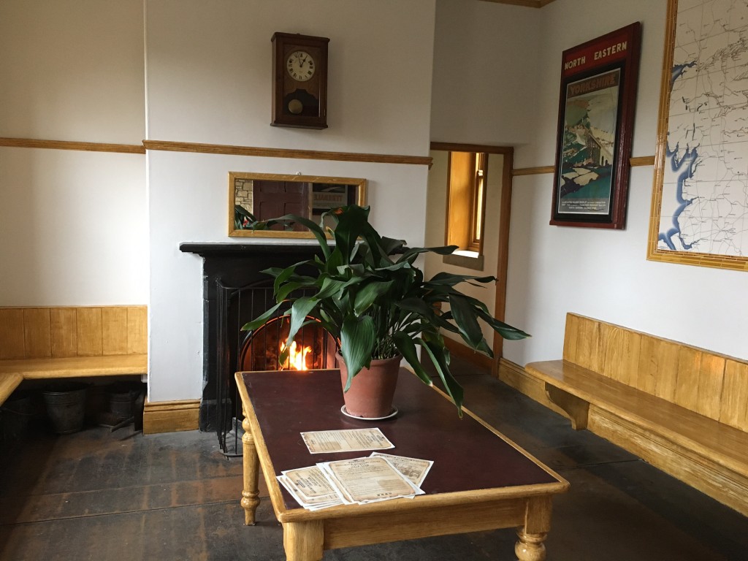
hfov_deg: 61.7
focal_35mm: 29
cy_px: 280
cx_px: 374
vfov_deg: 48.2
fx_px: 627
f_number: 2.2
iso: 160
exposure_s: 1/33
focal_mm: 4.15
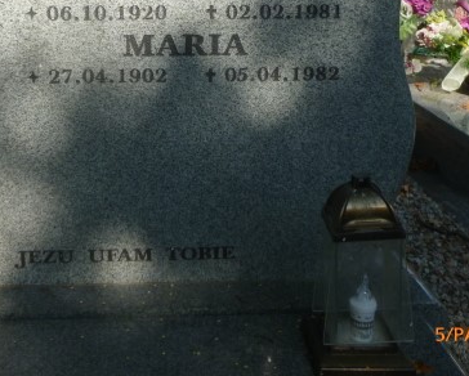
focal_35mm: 48
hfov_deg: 38.5
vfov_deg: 30.9
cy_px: 88
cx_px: 179
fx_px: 667
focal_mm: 5
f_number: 3.3
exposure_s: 1/500
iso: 100
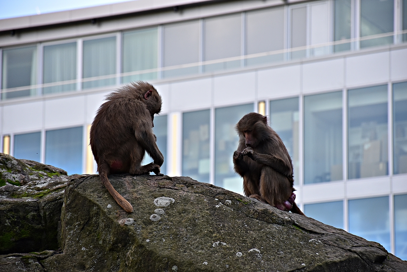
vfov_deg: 6.5
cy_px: 136
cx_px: 204
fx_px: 2374
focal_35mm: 210
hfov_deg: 9.8
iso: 800
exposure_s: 1/500
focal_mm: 140
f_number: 5.6
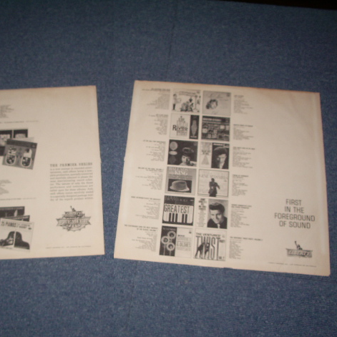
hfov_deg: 39.6
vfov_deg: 40.0
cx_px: 114
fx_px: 463
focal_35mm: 42
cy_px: 170
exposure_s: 1/40
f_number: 4.3
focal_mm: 5.8
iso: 80
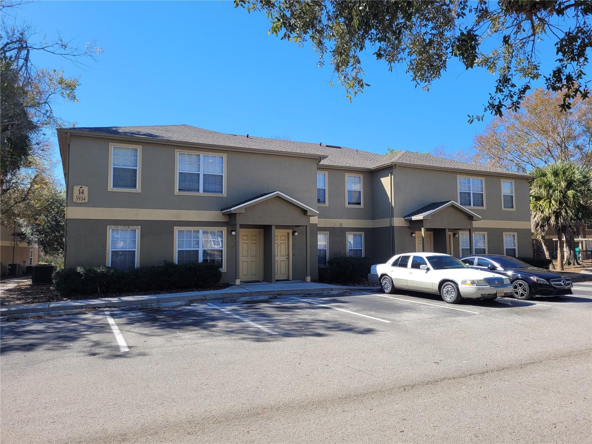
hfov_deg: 67.3
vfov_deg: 53.1
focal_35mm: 26
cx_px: 296
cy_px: 222
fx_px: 445
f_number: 1.8
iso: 40
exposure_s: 1/1343
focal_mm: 5.4
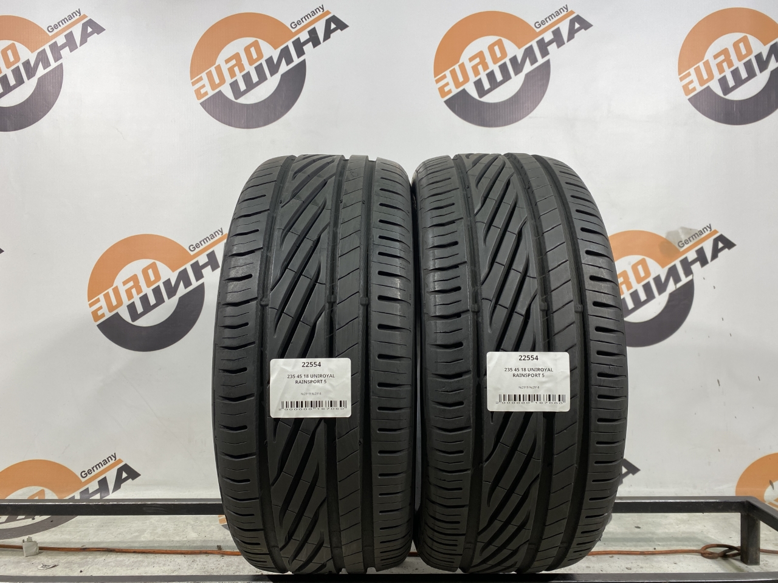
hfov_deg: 67.3
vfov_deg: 53.1
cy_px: 292
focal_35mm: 26
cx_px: 389
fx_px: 584
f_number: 1.8
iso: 40
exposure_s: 1/100
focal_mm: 4.25
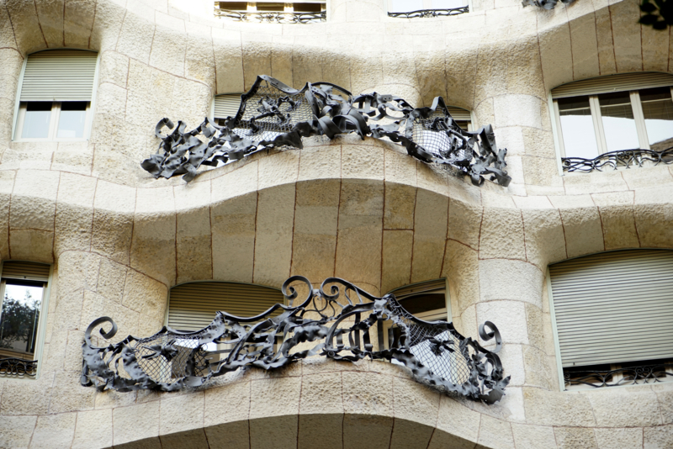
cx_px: 336
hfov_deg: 28.8
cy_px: 224
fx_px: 1309
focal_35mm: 70
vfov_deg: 19.5
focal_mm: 70
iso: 200
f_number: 4
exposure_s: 1/125
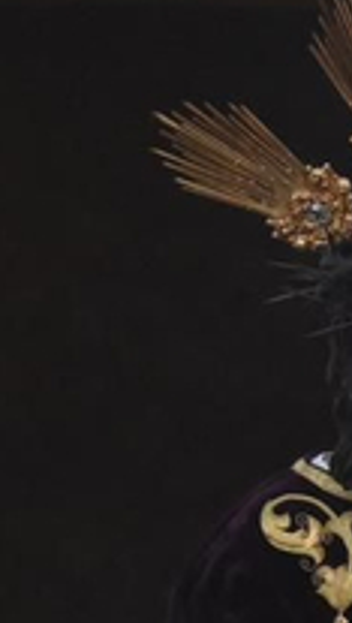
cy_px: 635
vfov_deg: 2.5
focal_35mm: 850
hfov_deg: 1.4
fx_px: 14053
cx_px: 502
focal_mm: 105
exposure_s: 1/200
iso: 2800
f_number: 3.5
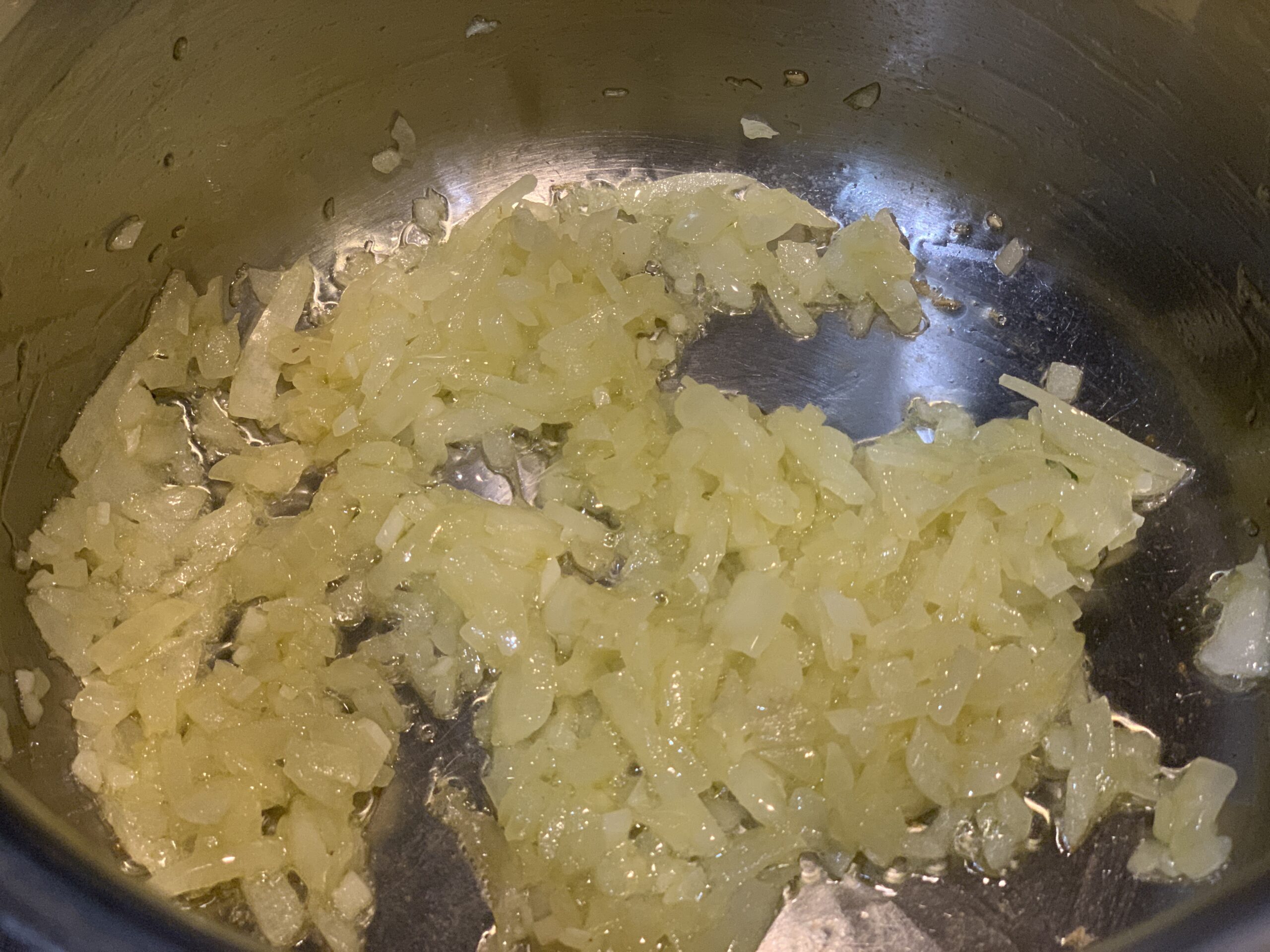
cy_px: 476
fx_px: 1908
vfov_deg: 28.0
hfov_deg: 36.8
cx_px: 635
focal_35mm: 52
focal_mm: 6
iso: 200
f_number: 2.4
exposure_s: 1/50
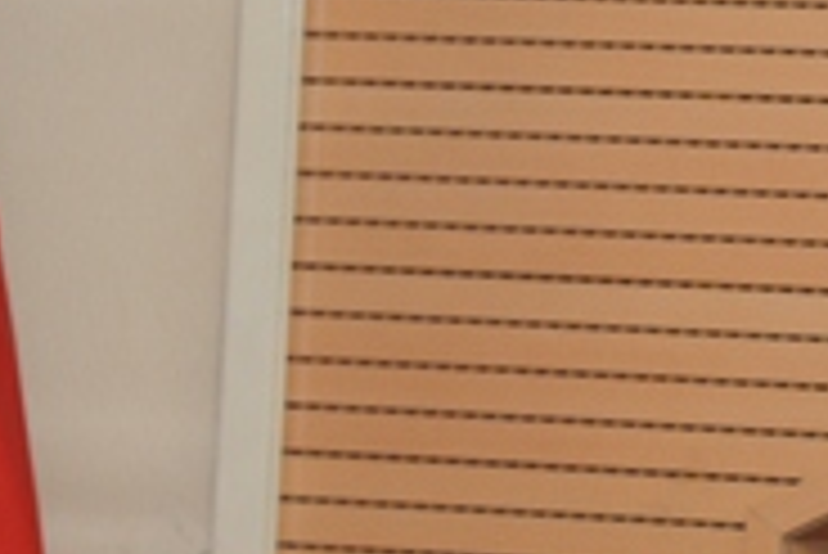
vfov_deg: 3.7
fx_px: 8632
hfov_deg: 5.4
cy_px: -18
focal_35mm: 375
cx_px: 1267
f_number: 6.3
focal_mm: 92
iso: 640
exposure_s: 1/60
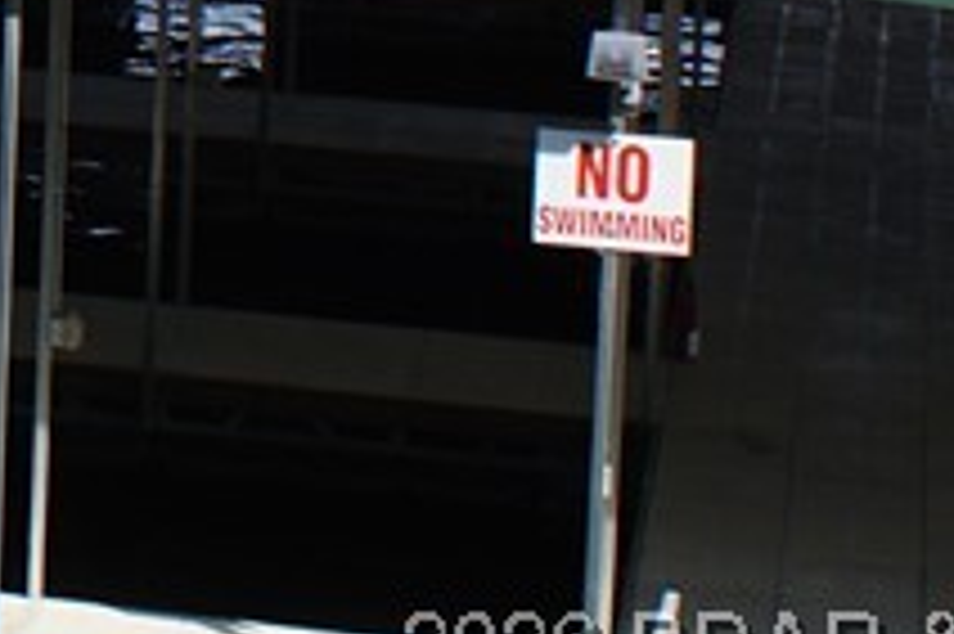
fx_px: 5296
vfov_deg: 6.5
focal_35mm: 200
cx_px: -950
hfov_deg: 9.6
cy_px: -886
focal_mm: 26
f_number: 7.1
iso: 100
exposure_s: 1/160
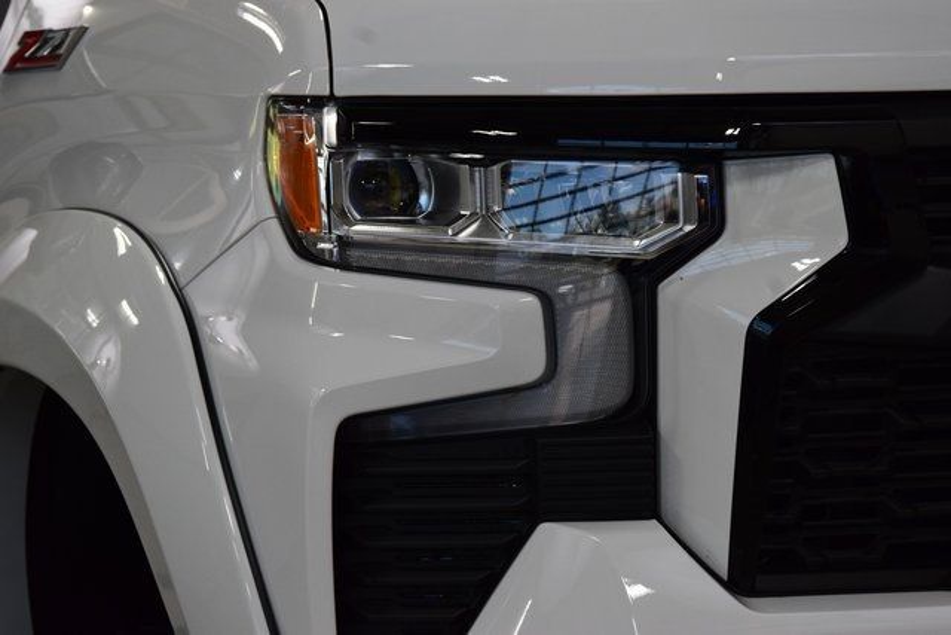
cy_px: 318
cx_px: 476
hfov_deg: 19.5
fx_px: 2774
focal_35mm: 105
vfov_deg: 13.0
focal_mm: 70
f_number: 9
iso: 1600
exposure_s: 1/125
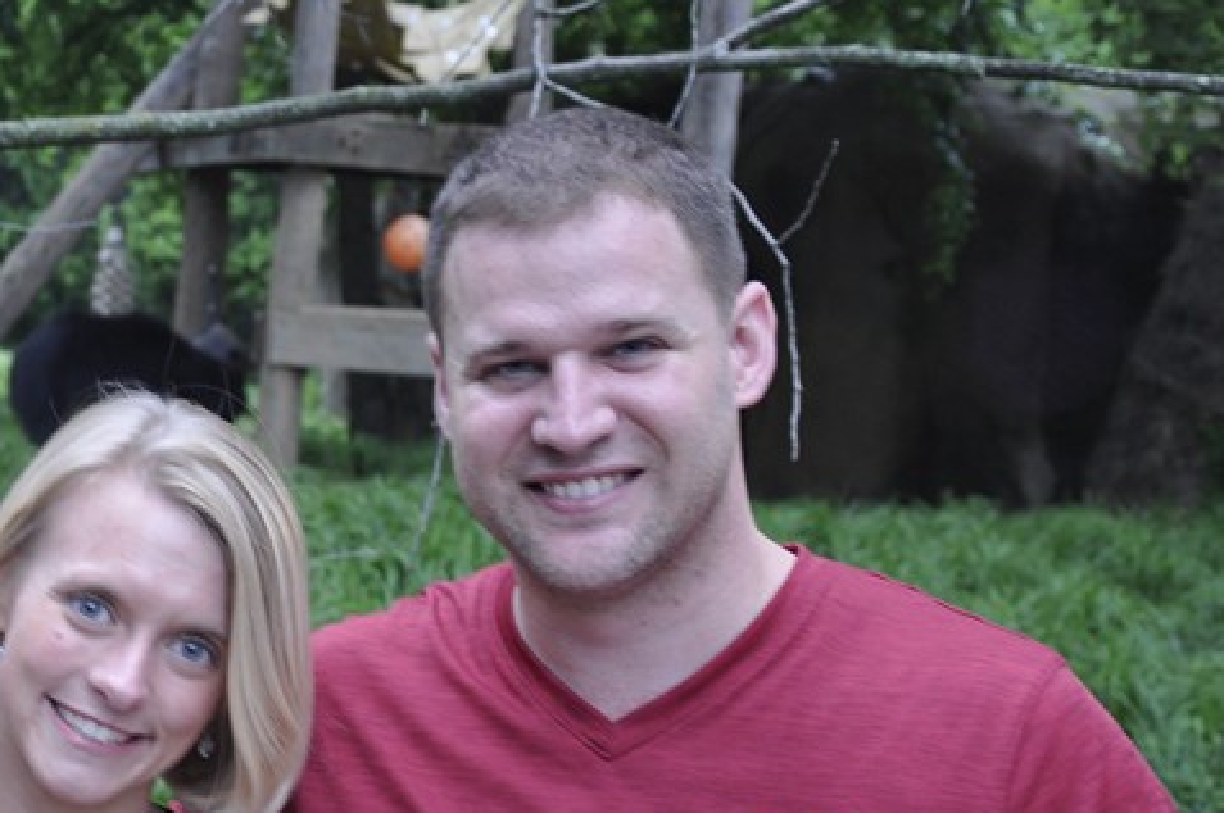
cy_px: 621
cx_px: 90
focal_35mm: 88
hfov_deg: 22.5
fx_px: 2989
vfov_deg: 15.4
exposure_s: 1/15
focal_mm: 28
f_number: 4
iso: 400
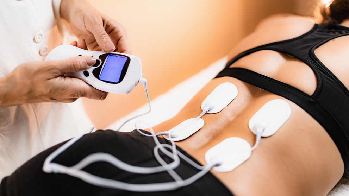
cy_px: 101
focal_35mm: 37
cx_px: 173
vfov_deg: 32.0
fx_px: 342
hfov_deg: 54.0
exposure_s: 1/125
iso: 64
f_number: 1.6
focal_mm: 35
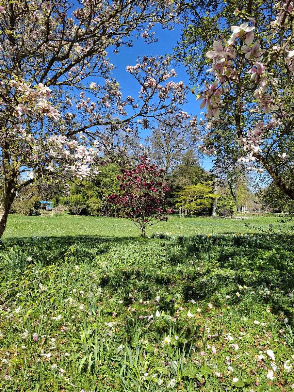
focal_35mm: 23
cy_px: 196
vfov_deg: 73.9
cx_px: 147
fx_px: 260
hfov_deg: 58.9
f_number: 1.8
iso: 50
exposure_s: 1/774
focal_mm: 5.54
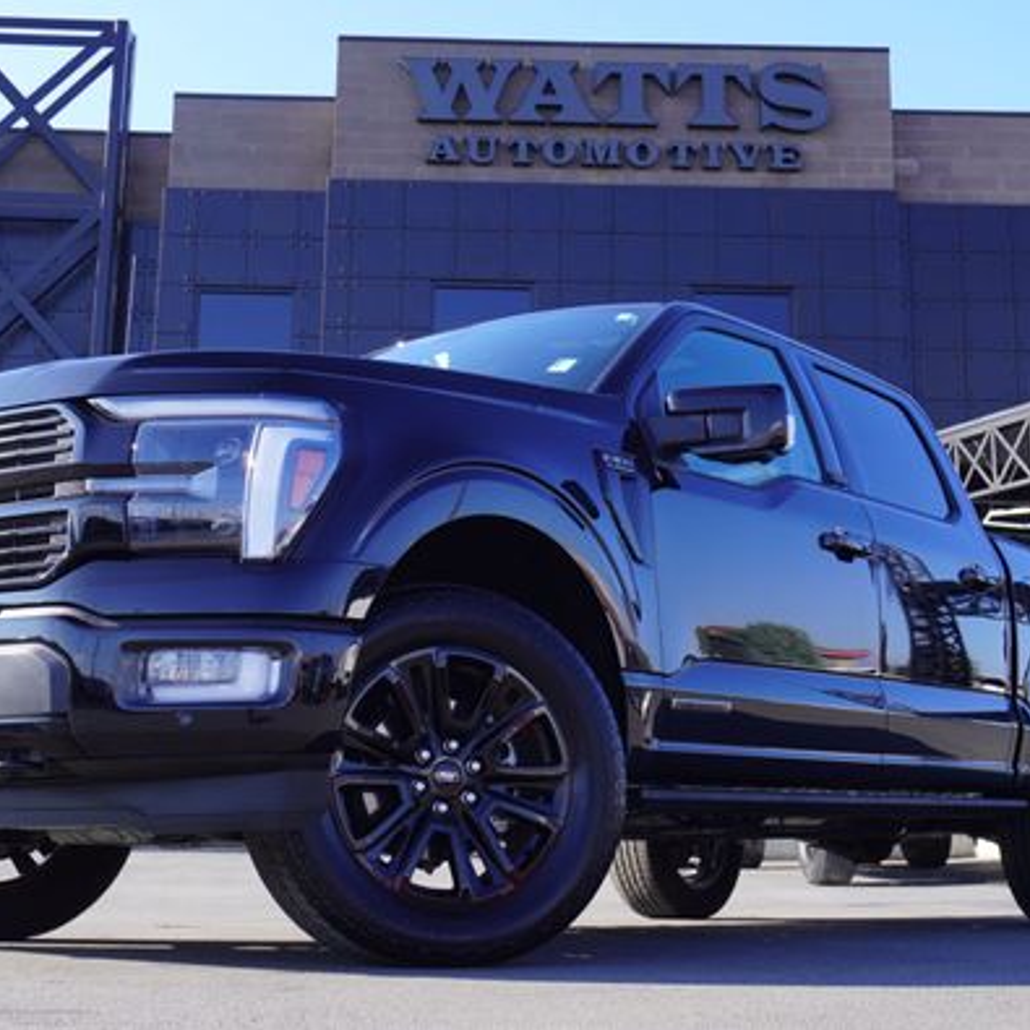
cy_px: 475
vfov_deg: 33.0
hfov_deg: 32.9
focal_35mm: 52
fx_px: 1740
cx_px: 451
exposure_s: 1/100
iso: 100
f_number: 6.3
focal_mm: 25
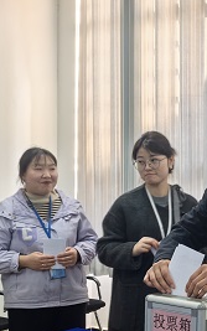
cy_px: 206
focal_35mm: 66
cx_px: 212
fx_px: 595
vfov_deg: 30.9
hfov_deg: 19.1
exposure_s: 1/33.3
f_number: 4
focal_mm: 6.98
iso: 320
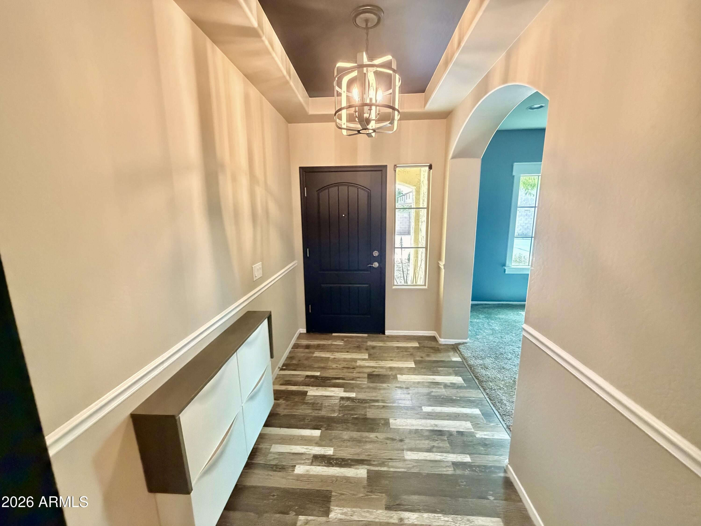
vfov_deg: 85.7
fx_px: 284
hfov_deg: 102.1
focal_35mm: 14
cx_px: 350
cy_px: 263
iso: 1000
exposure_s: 1/60
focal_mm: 2.22
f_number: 2.2
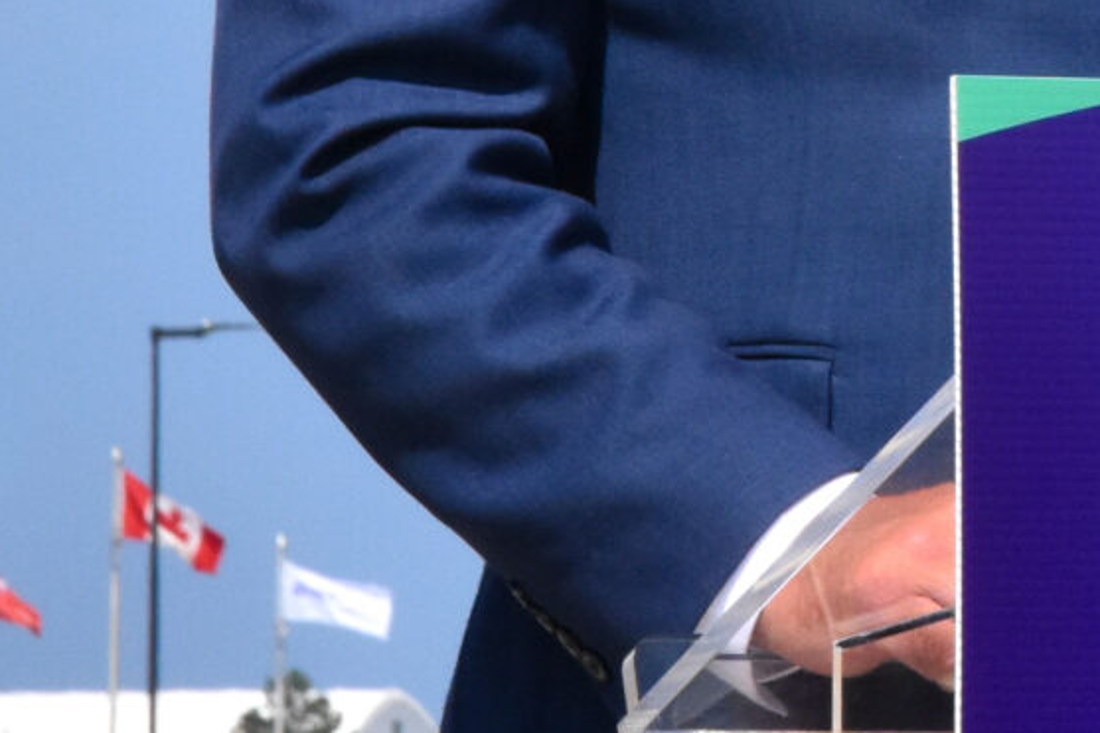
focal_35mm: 483
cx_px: 1404
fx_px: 14753
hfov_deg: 4.3
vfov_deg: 2.8
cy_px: -576
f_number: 16
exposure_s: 1/1000
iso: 1250
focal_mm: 70
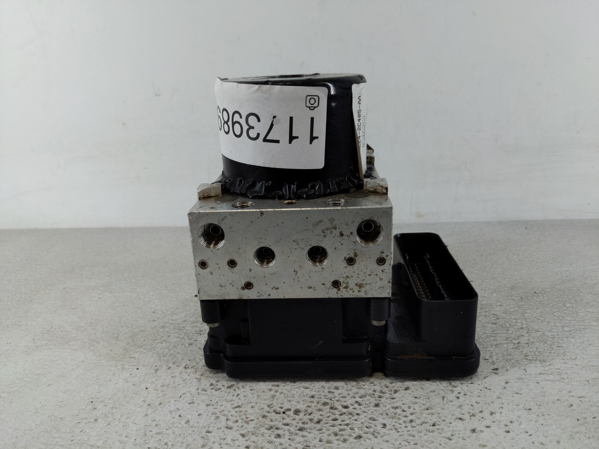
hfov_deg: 69.4
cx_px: 300
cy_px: 224
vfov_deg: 54.9
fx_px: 433
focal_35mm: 25
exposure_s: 1/132
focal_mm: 4.38
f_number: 1.73
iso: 55
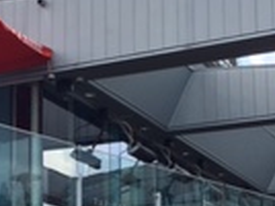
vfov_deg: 10.6
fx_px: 1102
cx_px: -18
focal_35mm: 139
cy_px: 194
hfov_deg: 13.9
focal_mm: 4.15
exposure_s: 1/475
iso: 25
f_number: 2.2
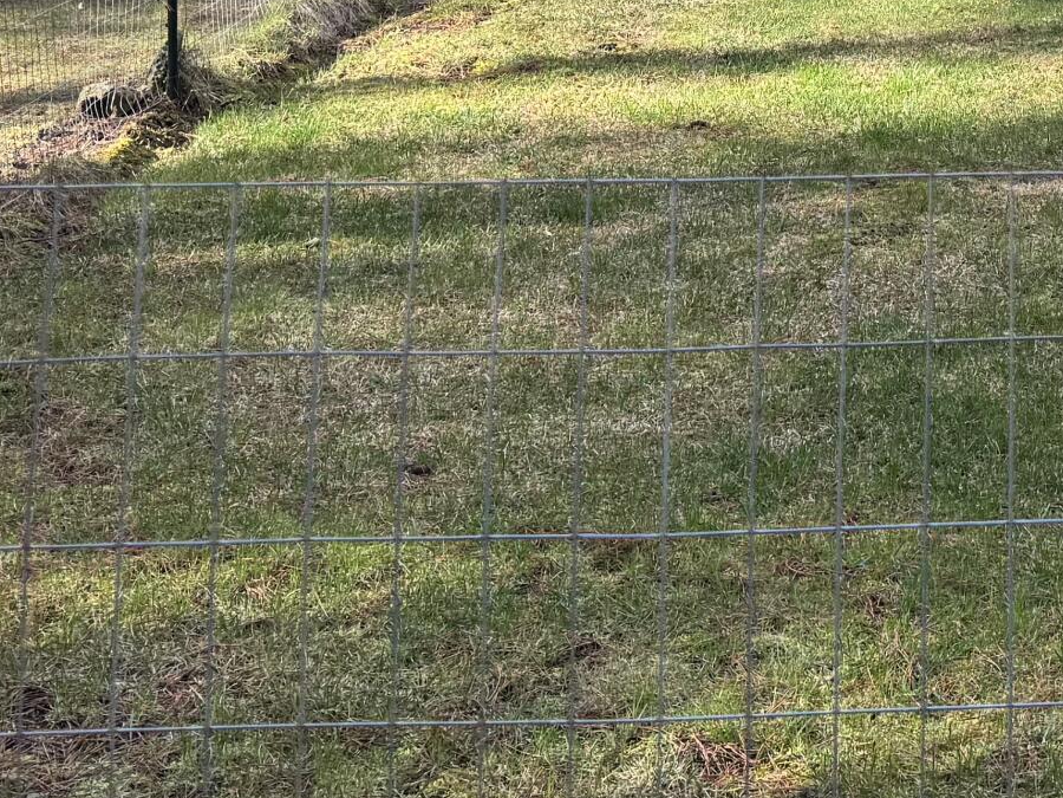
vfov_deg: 17.0
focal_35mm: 80
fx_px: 2457
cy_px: -342
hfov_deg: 23.2
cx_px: 1121
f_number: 1.78
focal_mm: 6.76
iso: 80
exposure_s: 1/514
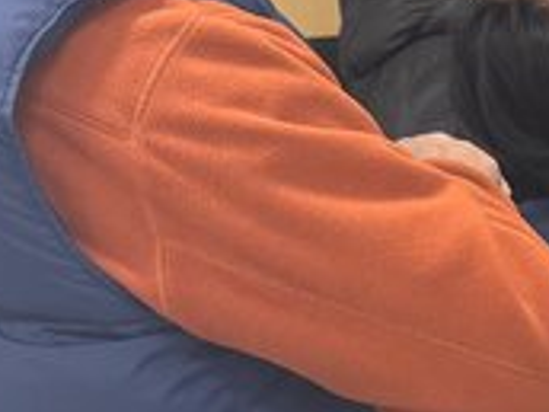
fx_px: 2649
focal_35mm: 167
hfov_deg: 10.7
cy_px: 652
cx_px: 1152
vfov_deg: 8.6
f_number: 1.78
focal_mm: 6.76
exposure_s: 1/60
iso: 125
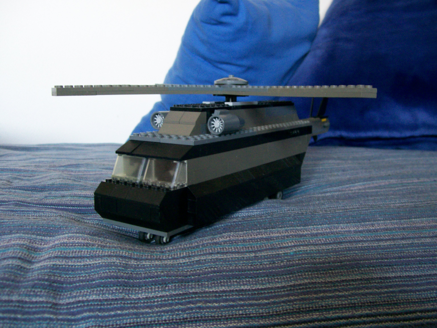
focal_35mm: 36
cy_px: 164
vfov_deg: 39.7
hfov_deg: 51.4
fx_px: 454
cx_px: 218
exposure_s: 1/8
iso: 160
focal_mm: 6
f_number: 2.7
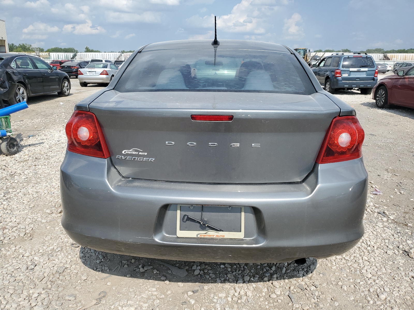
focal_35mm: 26
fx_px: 311
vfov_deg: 53.1
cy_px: 155
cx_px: 207
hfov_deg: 67.3
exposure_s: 1/3333
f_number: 1.5
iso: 50
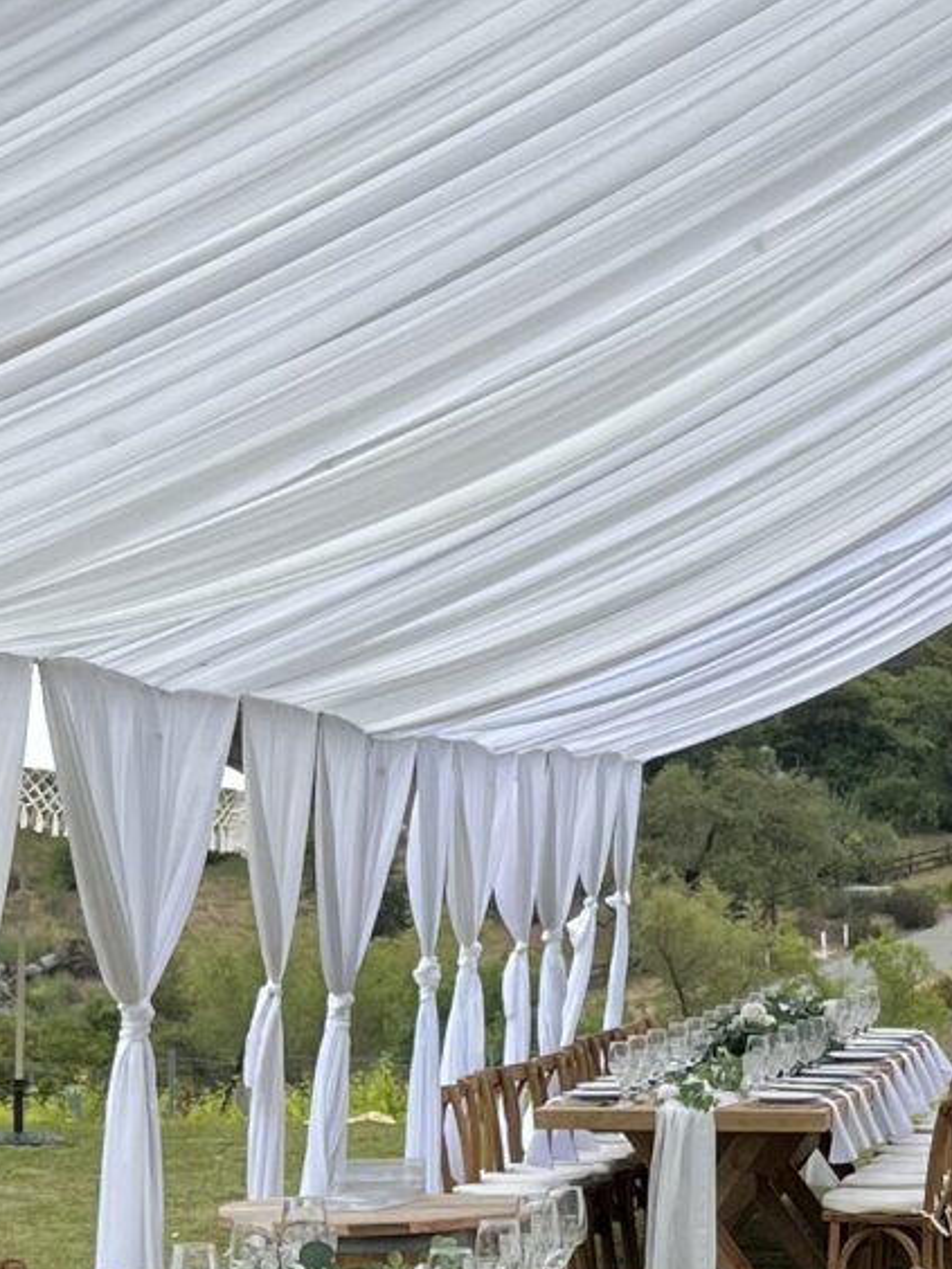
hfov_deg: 12.2
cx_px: 1206
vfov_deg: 16.3
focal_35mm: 118
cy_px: 1294
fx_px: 4327
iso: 50
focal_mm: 5.7
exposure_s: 1/1808
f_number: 1.5
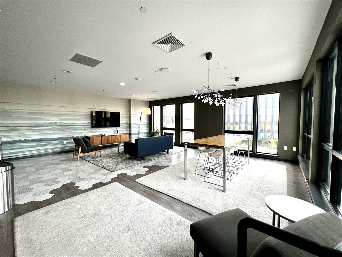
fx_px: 128
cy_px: 128
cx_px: 171
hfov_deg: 106.2
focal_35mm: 13
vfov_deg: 89.9
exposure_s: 1/120
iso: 160
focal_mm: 1.57
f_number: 1.8
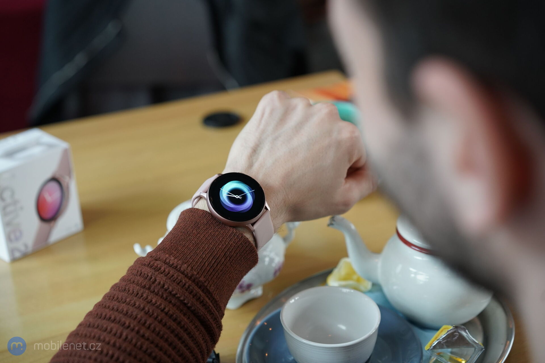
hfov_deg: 36.2
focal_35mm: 55
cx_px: 272
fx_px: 833
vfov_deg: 24.6
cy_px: 182
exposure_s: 1/320
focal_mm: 55
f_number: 3.5
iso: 1600
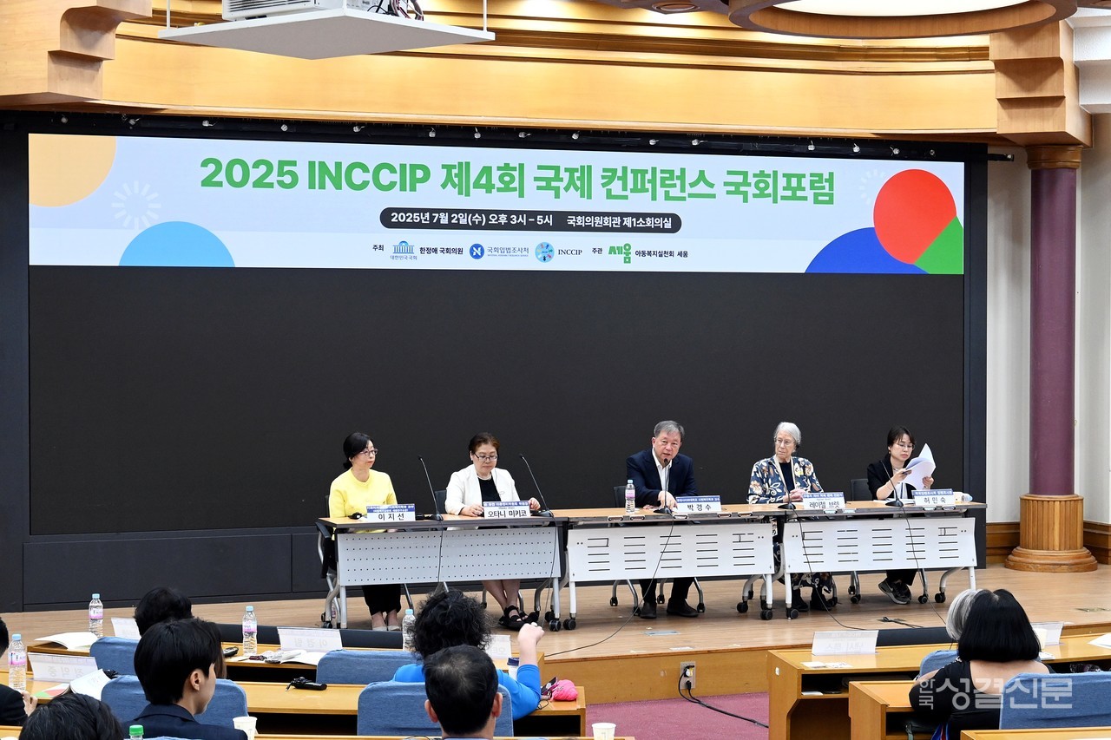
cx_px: 556
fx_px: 2036
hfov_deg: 30.5
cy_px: 370
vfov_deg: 20.6
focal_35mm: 66
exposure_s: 1/125
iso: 1600
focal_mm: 44
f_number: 6
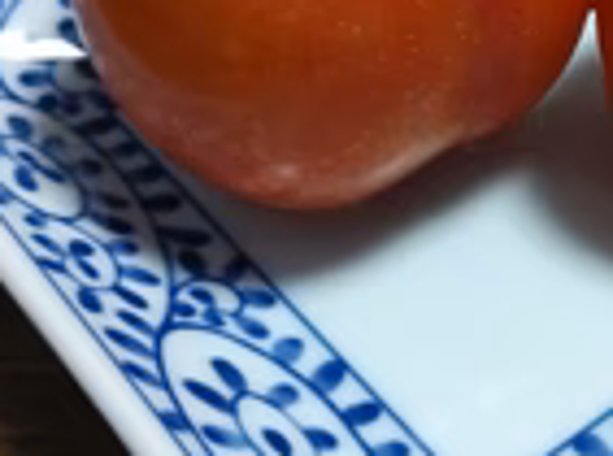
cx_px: 439
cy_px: 174
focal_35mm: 74
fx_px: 1307
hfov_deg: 26.1
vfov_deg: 19.8
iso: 396
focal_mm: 4.8
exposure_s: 1/50
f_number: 1.79
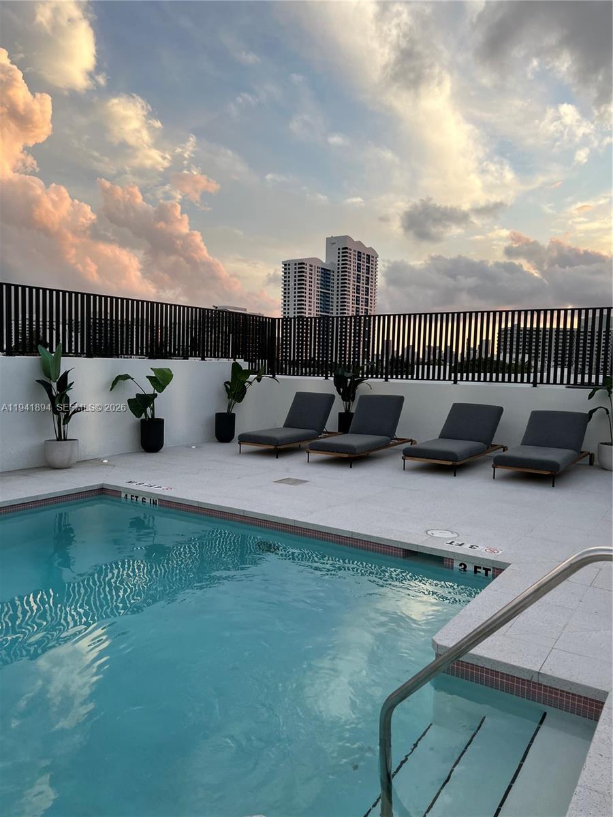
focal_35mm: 26
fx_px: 614
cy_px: 408
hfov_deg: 53.1
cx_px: 306
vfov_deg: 67.3
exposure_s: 1/853
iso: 50
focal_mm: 5.7
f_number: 1.5
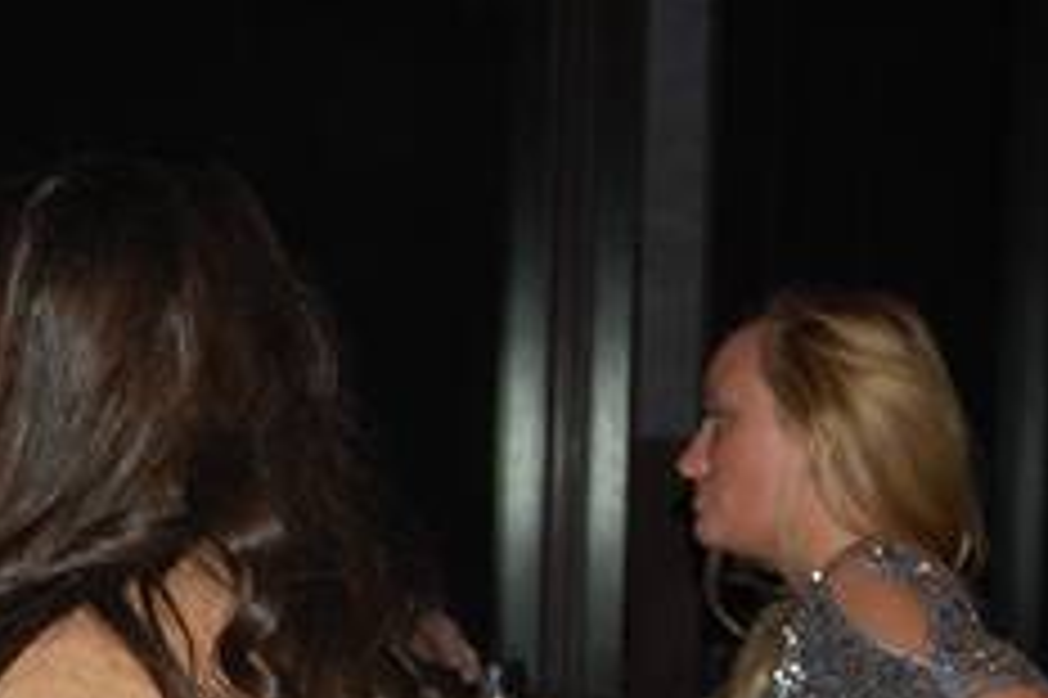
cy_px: 703
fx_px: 3927
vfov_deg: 10.1
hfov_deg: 15.0
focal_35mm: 135
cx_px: 99
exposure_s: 1/60
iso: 400
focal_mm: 42
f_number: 5.3
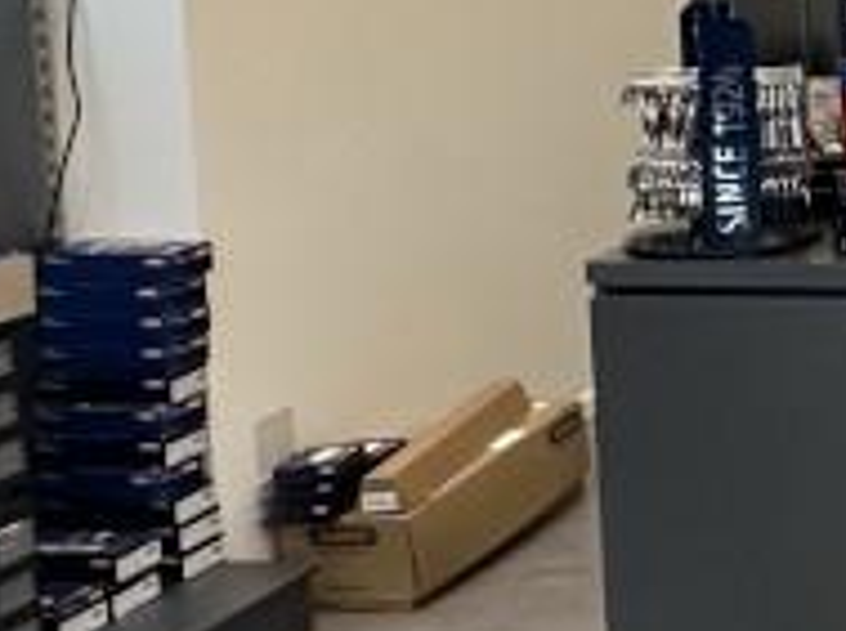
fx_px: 1854
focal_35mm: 76
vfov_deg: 18.9
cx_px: 1522
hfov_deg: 19.4
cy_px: 49
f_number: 2.2
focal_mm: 2.22
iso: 250
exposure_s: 1/99
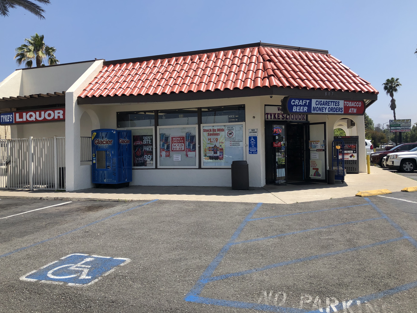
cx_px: 205
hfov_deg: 61.7
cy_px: 152
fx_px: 349
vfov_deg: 48.2
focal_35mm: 29
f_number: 1.8
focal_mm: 3.99
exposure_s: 1/1799
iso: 20
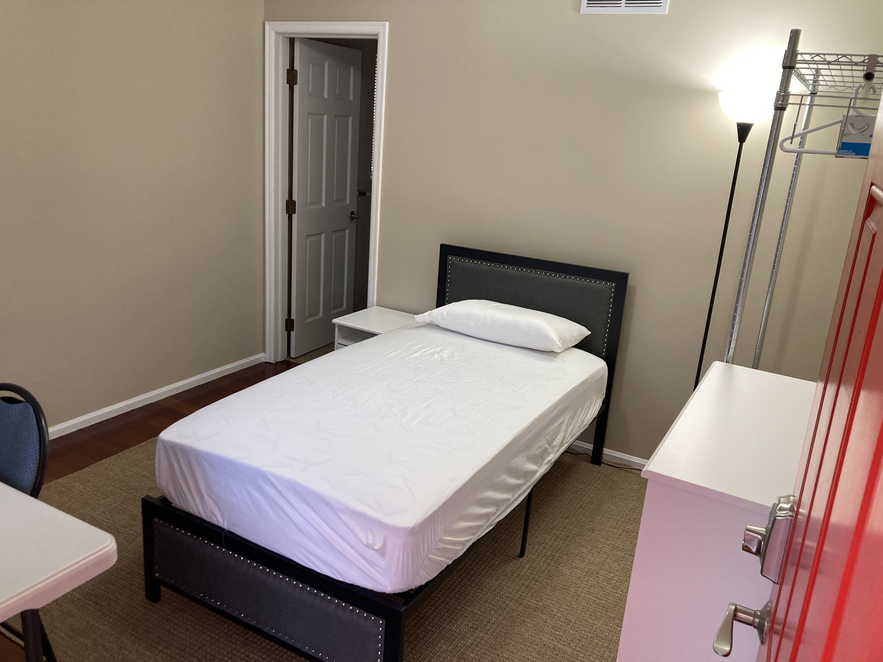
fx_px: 714
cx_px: 442
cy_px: 331
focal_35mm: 28
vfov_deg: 49.7
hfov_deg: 63.4
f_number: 1.8
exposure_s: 1/60
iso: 100
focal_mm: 3.99
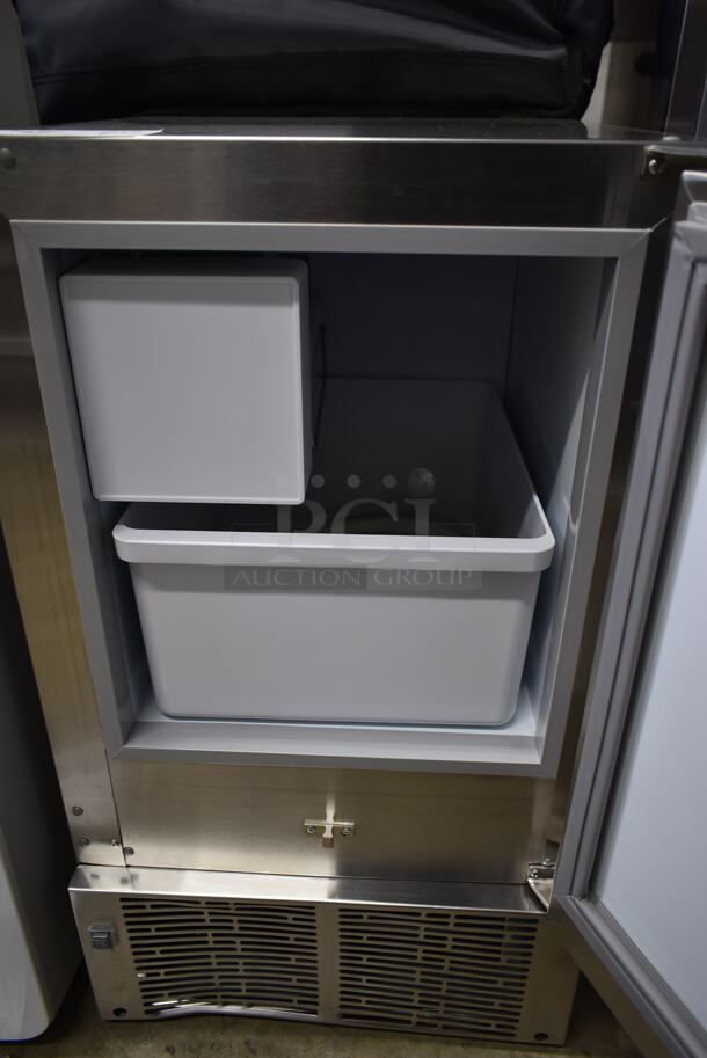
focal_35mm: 27
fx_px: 794
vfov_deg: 67.3
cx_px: 354
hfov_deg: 48.0
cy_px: 529
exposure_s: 1/30
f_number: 3.5
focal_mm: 18
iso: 360
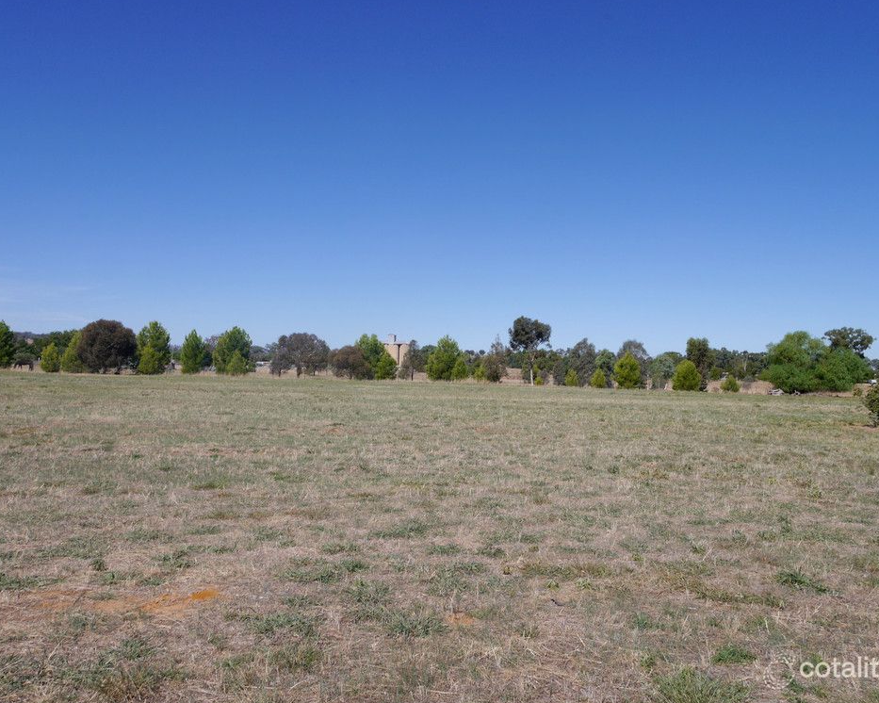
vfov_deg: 48.5
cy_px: 350
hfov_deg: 58.8
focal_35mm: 30
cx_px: 445
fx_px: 780
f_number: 9
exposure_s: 1/500
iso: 160
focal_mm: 14
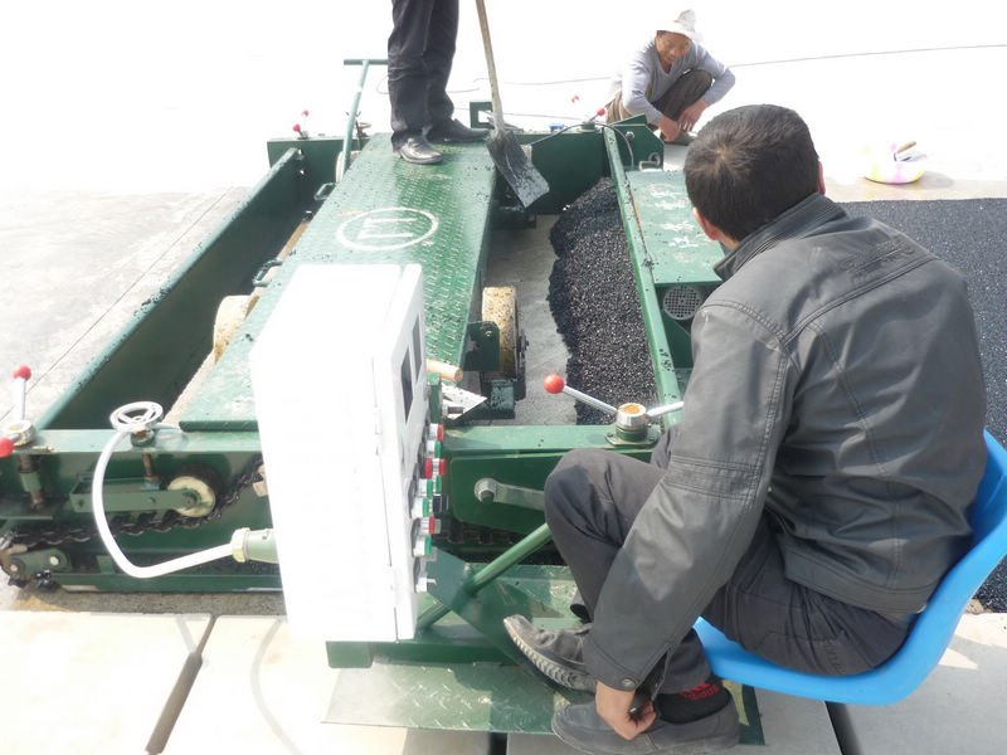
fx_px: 960
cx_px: 504
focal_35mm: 33
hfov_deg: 55.4
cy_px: 378
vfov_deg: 42.9
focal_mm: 5.5
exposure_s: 1/500
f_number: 2.8
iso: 100
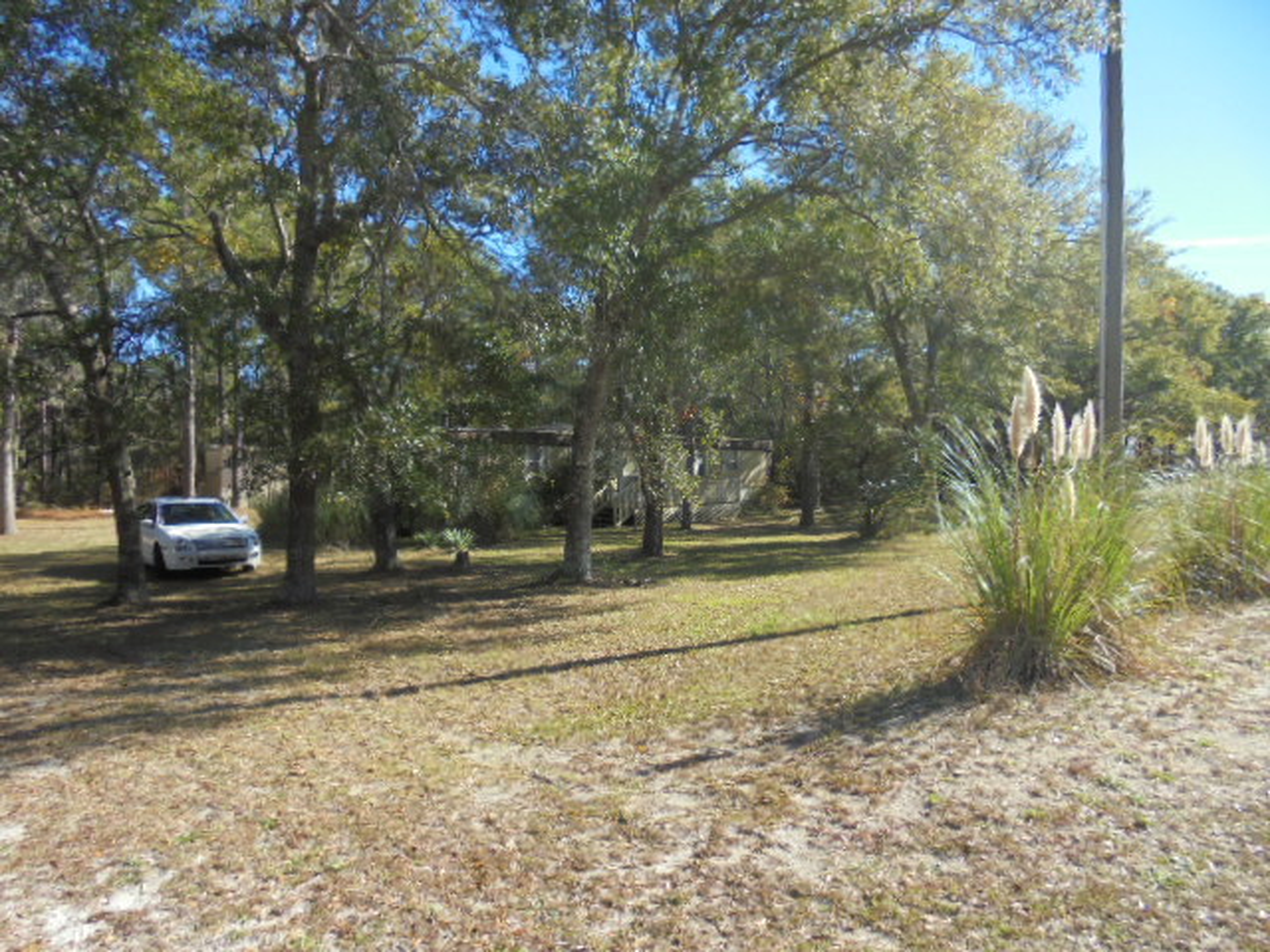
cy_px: 476
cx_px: 635
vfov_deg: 53.1
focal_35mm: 26
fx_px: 954
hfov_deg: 67.3
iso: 100
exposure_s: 1/400
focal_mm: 4.6
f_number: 3.5
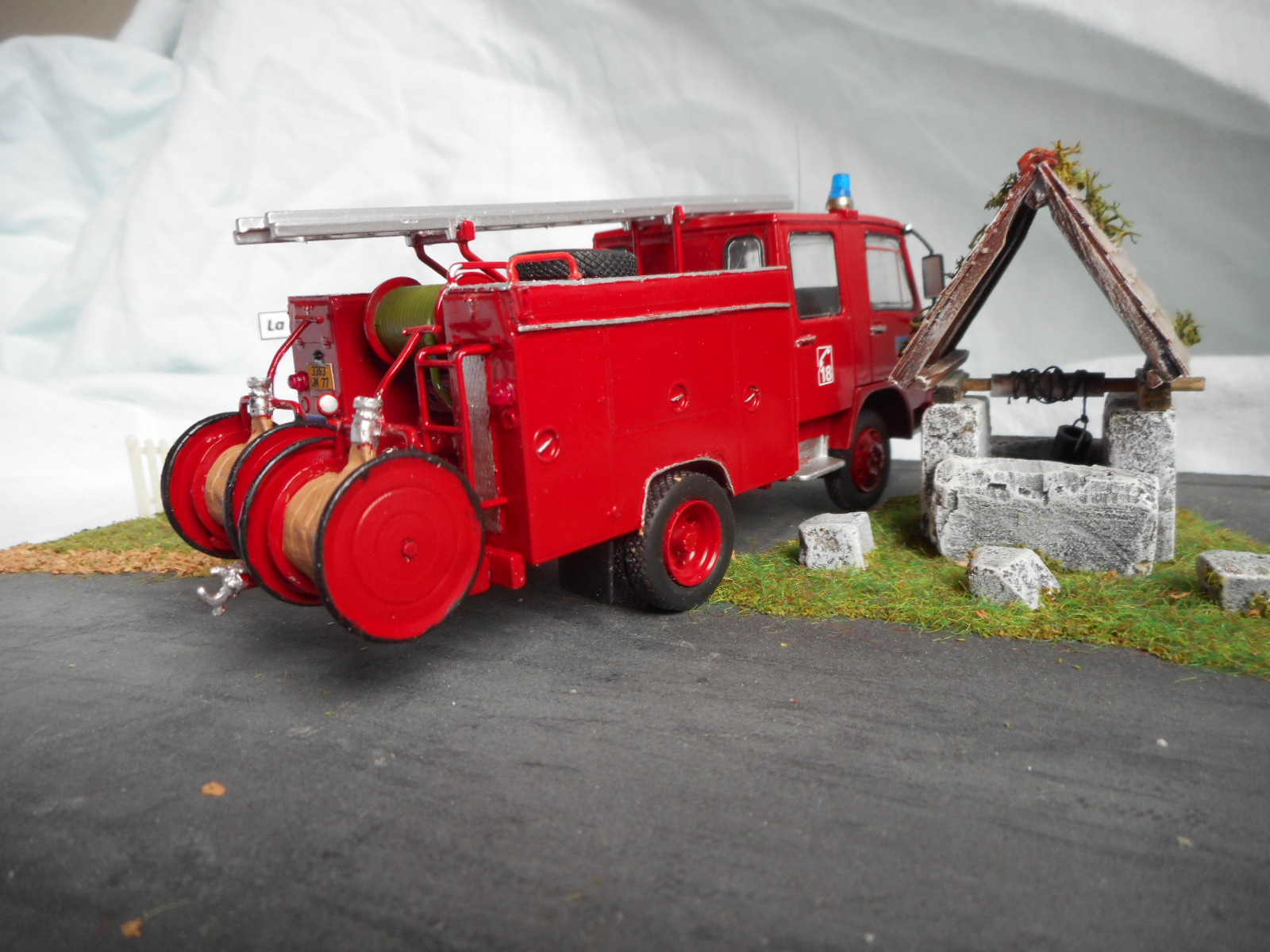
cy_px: 476
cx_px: 635
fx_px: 917
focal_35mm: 25
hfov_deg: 69.4
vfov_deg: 54.9
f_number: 3.7
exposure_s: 1/30
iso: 160
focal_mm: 4.5
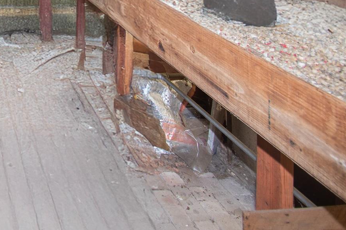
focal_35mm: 35
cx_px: -28
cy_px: -30
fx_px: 336
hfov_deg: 43.3
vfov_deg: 32.6
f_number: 4.5
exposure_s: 1/60
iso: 220
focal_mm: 10
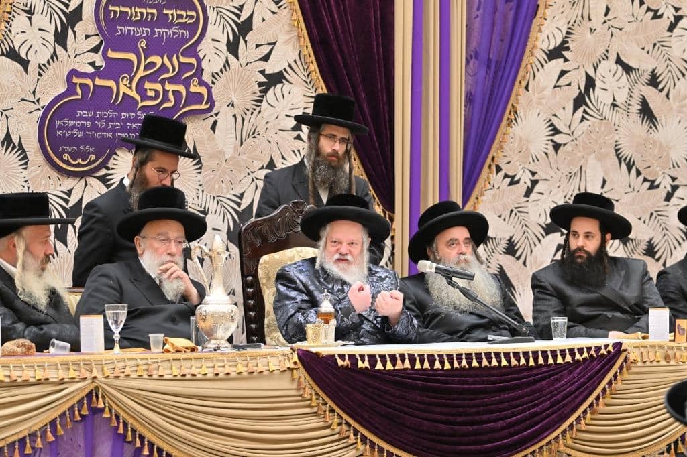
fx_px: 2633
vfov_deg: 9.9
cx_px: 344
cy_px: 228
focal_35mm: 138
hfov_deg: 14.9
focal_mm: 92
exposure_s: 1/250
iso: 500
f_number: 2.8
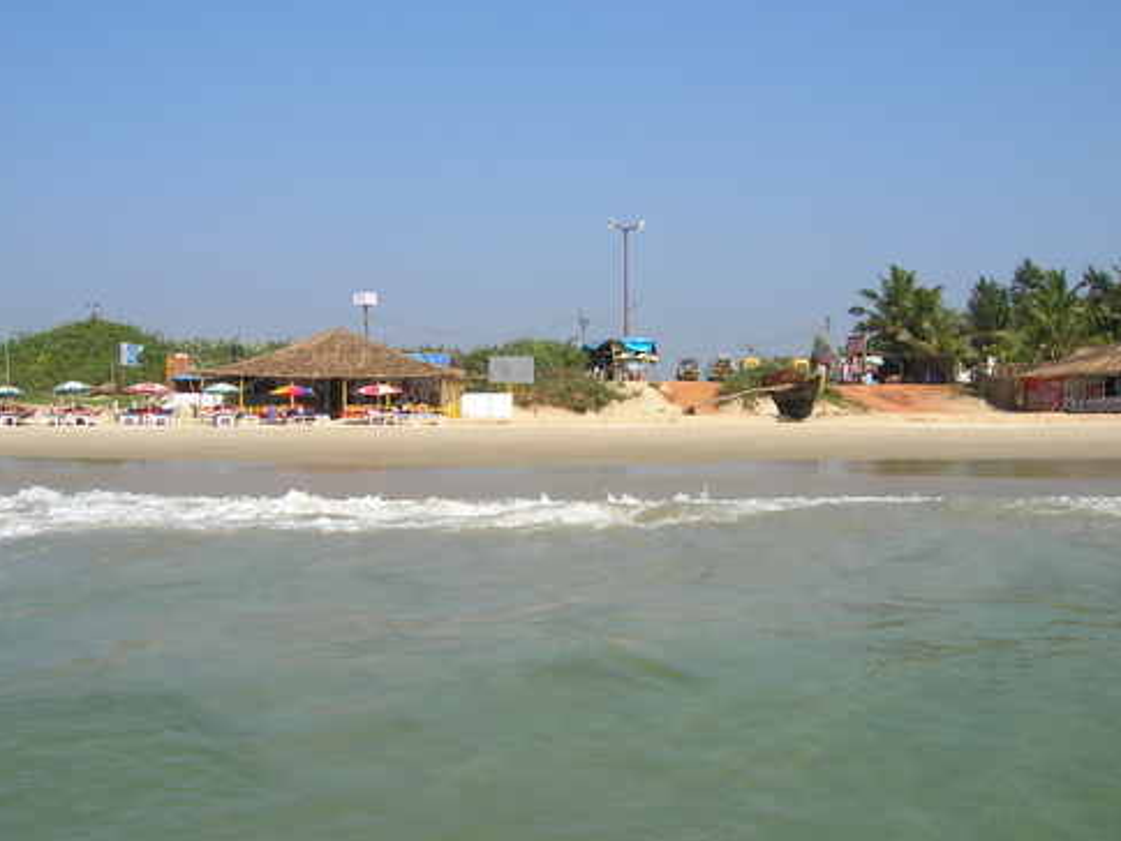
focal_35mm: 35
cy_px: 425
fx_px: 1134
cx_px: 557
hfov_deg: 52.6
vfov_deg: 40.7
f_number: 4.9
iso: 50
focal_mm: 5.7
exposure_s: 1/406
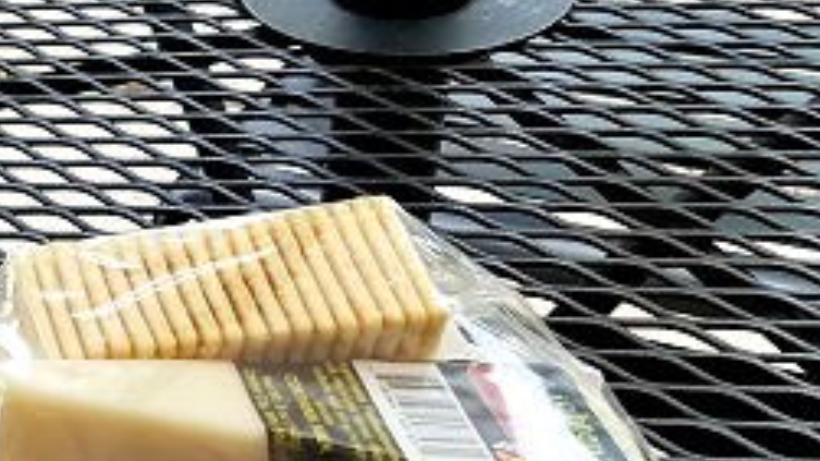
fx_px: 1717
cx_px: -232
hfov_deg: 23.8
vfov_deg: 15.2
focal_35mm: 79
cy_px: 329
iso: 40
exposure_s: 1/546
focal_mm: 4.2
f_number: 1.7
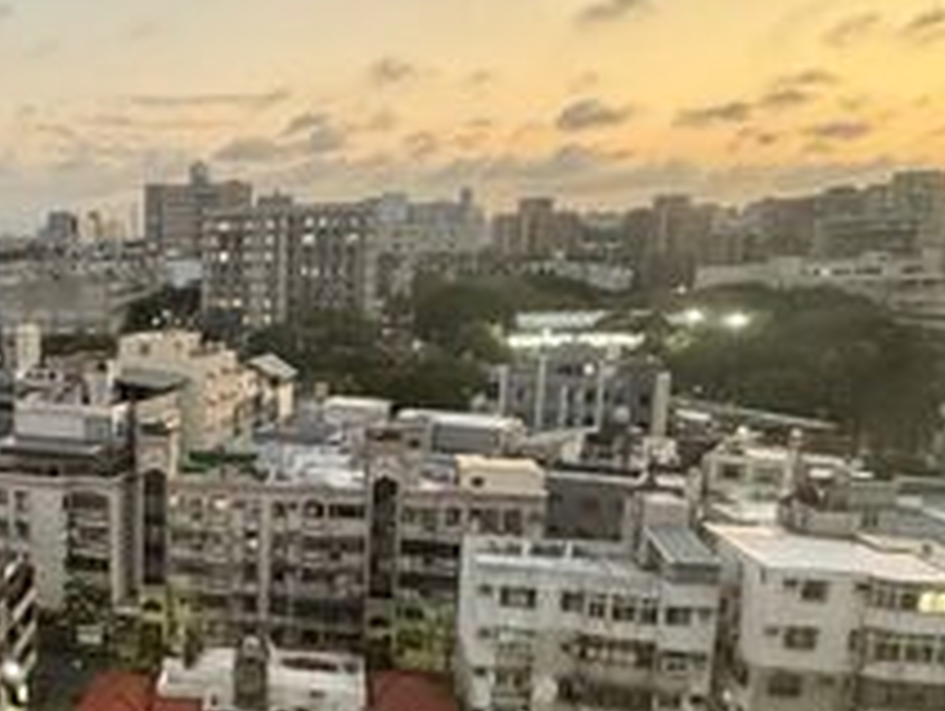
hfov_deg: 40.9
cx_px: 4
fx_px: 1093
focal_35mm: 40
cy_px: 459
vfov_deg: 35.8
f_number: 2.2
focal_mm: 2.22
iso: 640
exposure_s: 1/60
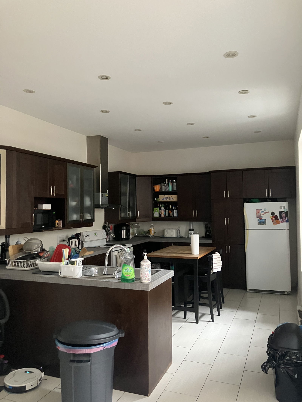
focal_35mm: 28
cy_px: 201
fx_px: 326
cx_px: 151
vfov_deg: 63.4
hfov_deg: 49.7
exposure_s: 1/36
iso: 400
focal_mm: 3.99
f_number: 1.8
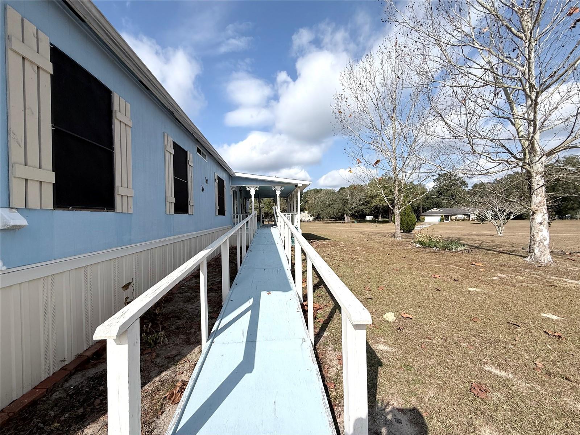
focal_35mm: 14
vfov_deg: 85.7
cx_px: 290
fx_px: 235
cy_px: 218
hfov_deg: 102.1
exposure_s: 1/3289
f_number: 2.2
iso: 50
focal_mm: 2.22
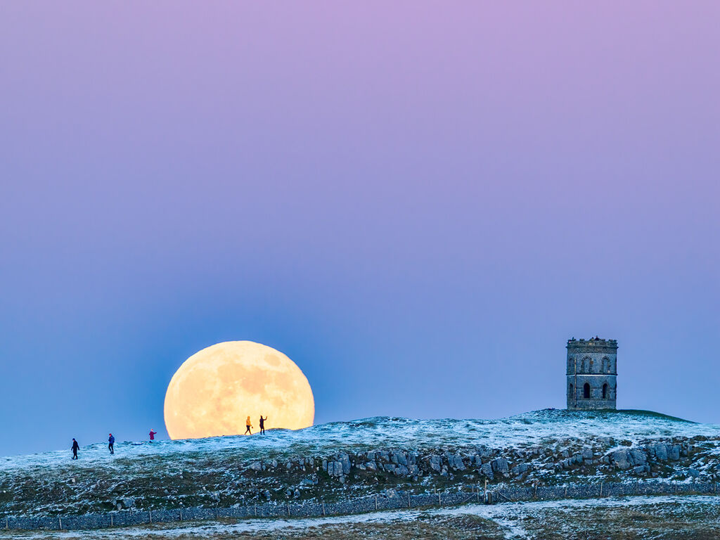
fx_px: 15413
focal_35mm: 741
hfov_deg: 2.7
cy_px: 270
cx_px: 360
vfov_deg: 2.0
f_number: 9
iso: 800
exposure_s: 1/30
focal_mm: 370
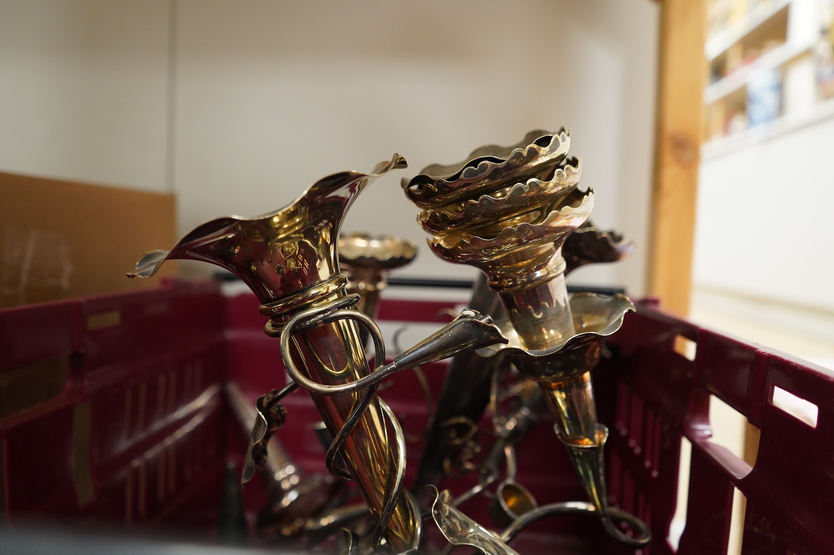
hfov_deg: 65.5
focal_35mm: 28
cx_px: 417
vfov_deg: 46.3
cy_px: 278
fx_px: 648
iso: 3200
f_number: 4
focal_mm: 28
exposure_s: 1/125
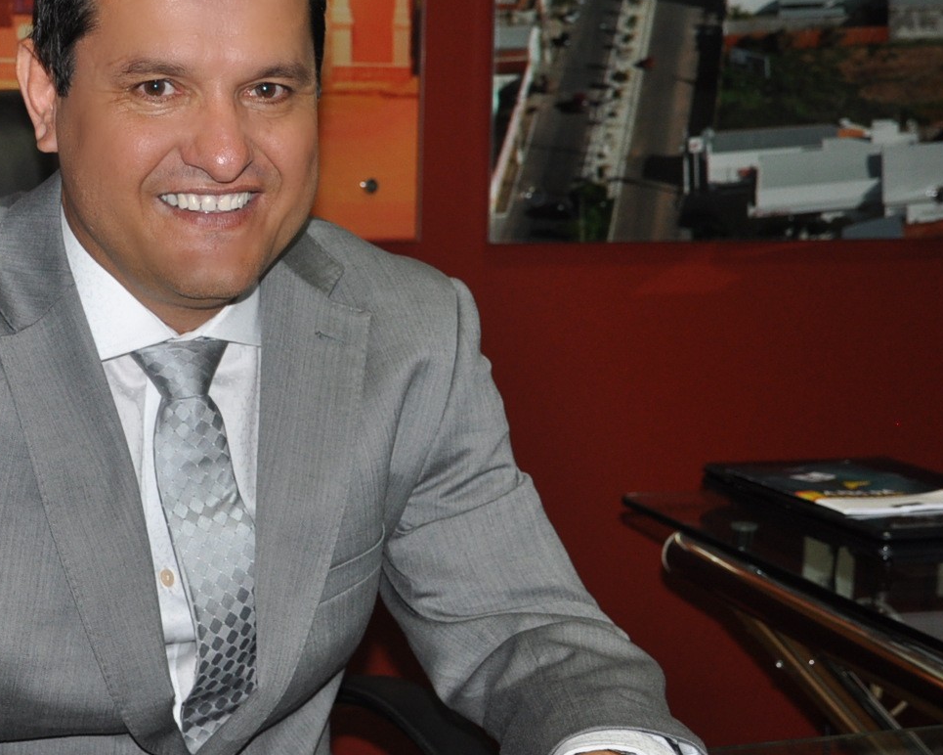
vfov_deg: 20.4
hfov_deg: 25.3
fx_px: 2093
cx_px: 346
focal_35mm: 75
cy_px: 340
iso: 400
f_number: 3.8
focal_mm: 24
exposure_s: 1/60
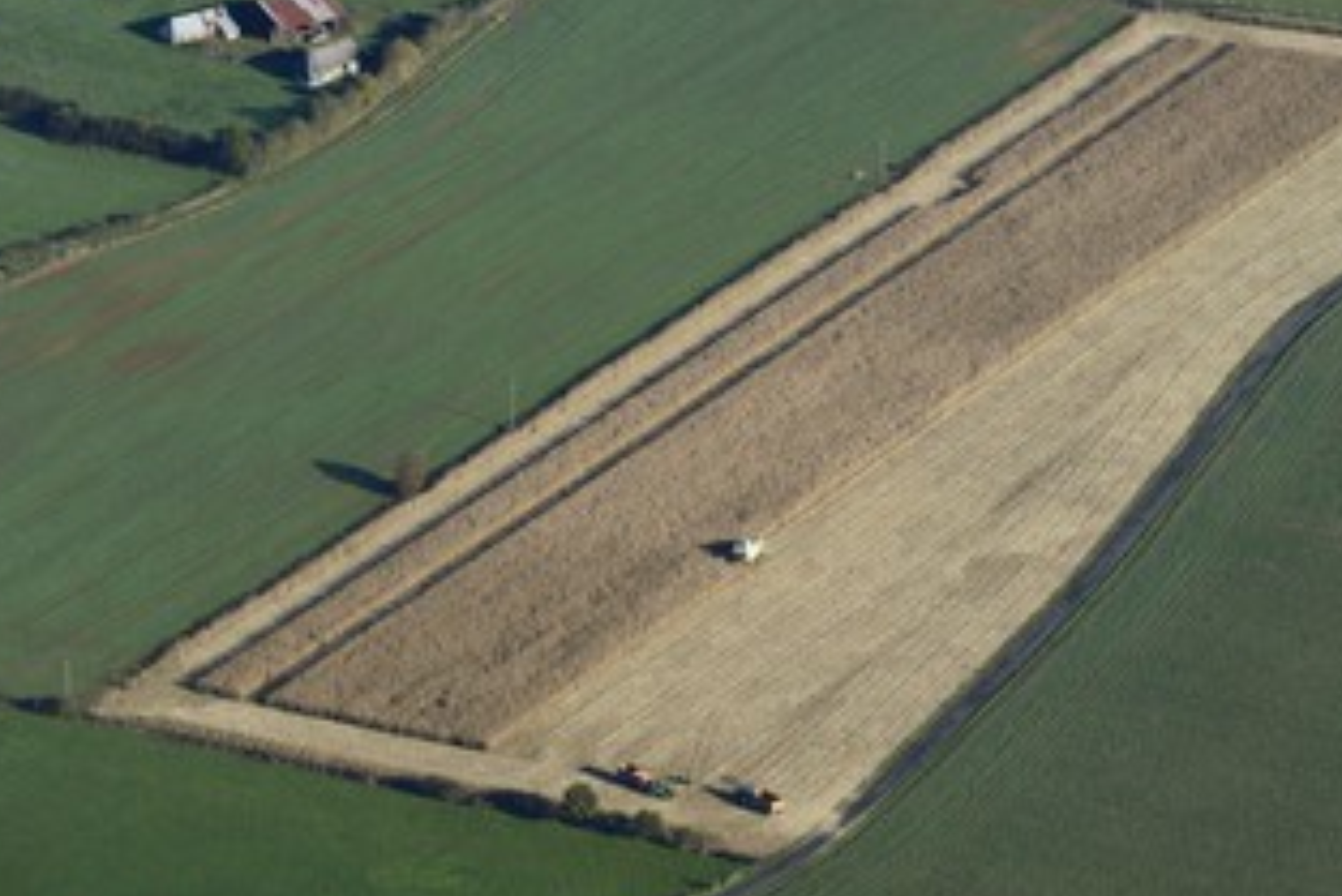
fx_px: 7757
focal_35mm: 208
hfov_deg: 9.9
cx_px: 832
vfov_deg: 6.6
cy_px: 369
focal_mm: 155
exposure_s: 1/1000
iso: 400
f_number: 6.3
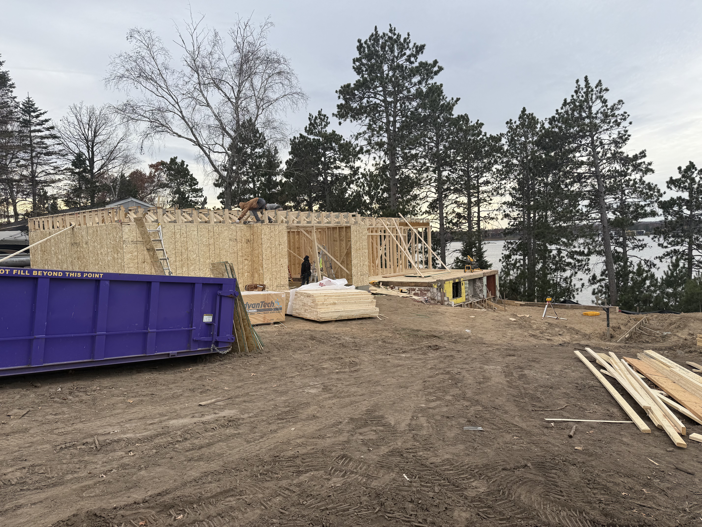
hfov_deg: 71.6
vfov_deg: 56.8
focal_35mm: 24
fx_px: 487
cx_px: 351
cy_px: 264
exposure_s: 1/1211
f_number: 1.78
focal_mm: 6.76
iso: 80
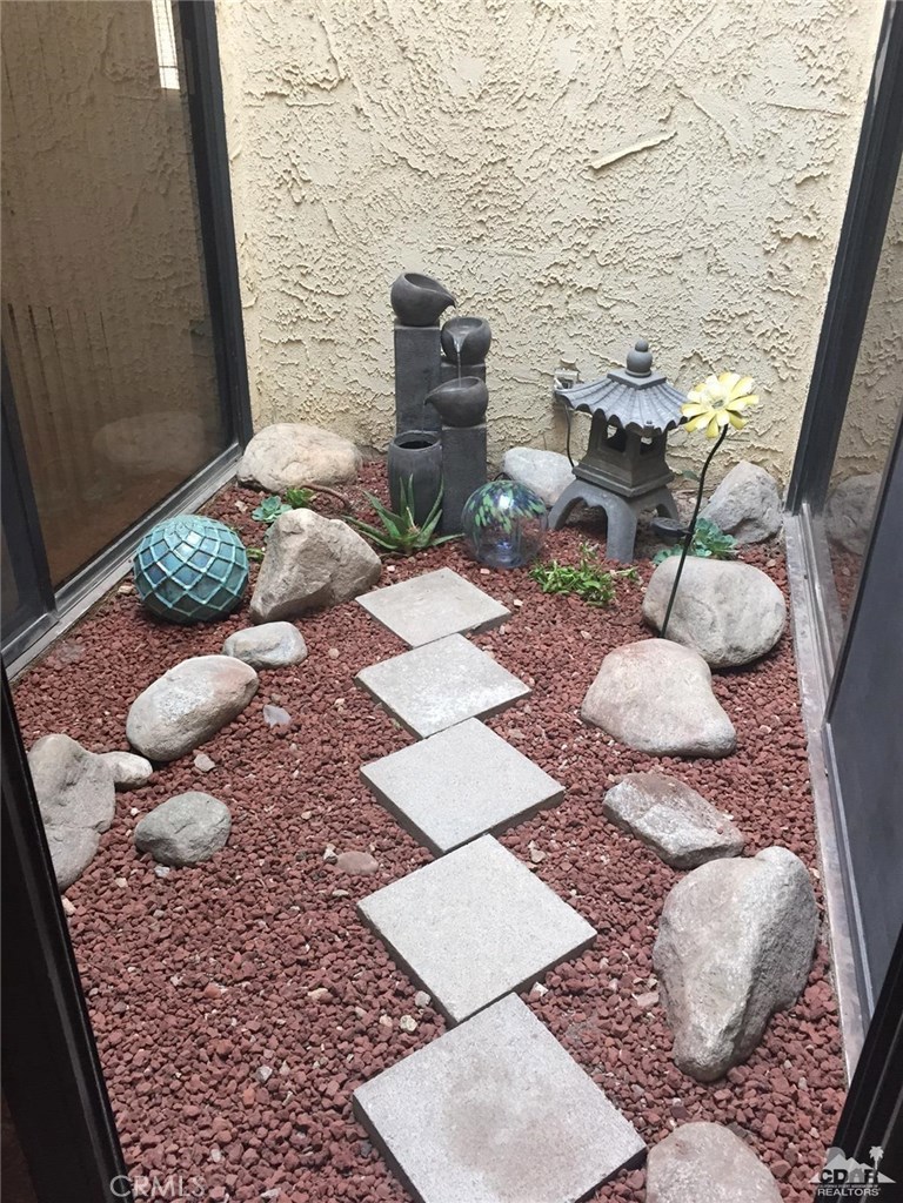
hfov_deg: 48.2
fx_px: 1009
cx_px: 452
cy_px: 602
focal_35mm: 29
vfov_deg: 61.7
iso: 80
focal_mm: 4.15
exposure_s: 1/30
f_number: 2.2
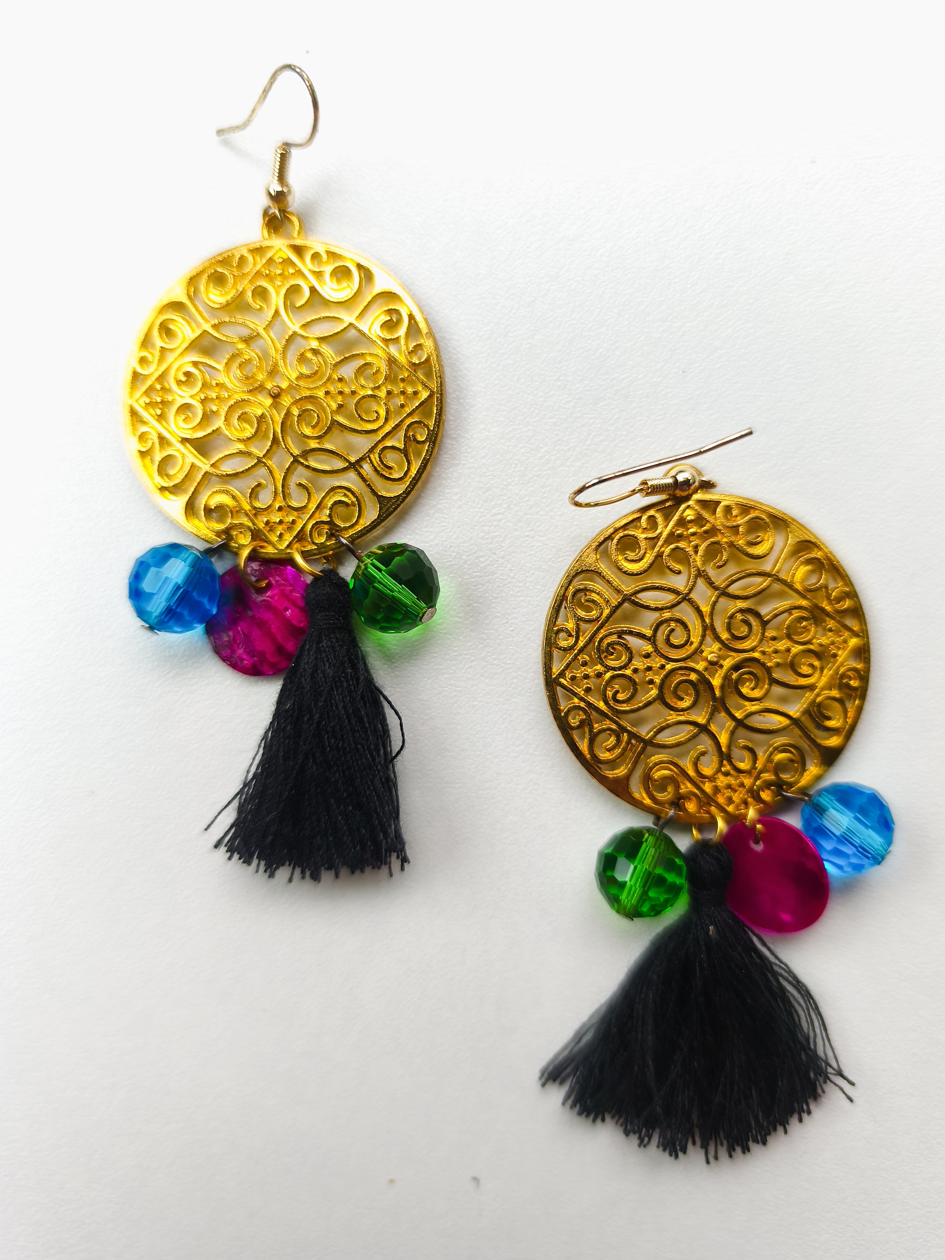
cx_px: 488
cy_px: 609
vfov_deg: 71.6
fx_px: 873
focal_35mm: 24
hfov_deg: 56.8
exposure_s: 1/25
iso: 50
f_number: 1.65
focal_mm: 6.14
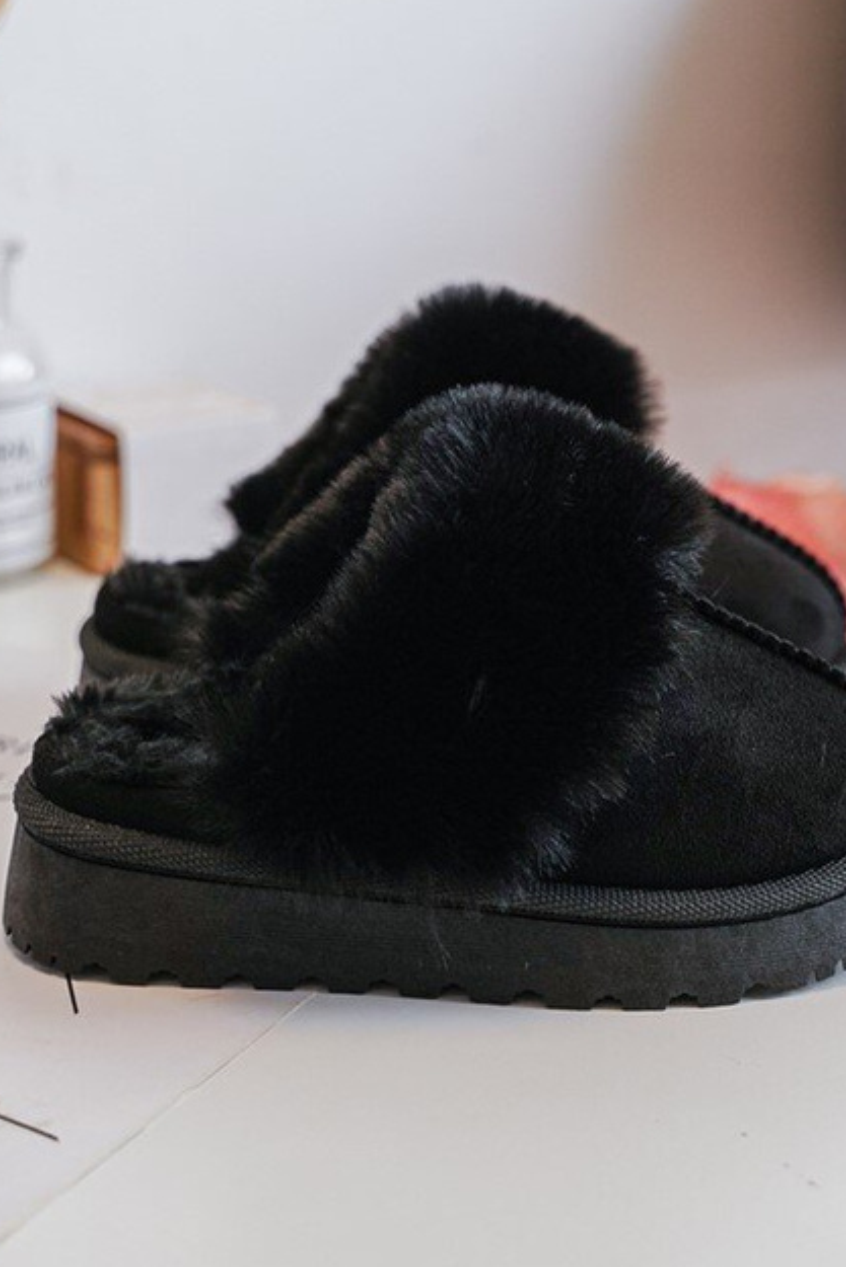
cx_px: 479
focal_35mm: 54
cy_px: 521
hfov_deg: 25.1
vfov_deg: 36.8
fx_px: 1902
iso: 500
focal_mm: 45
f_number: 4
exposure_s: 1/100
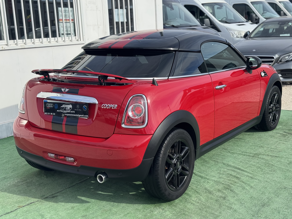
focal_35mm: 48
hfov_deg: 39.7
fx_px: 405
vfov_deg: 30.3
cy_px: 110
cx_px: 146
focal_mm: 6.76
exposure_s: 1/1818
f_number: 1.78
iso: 64
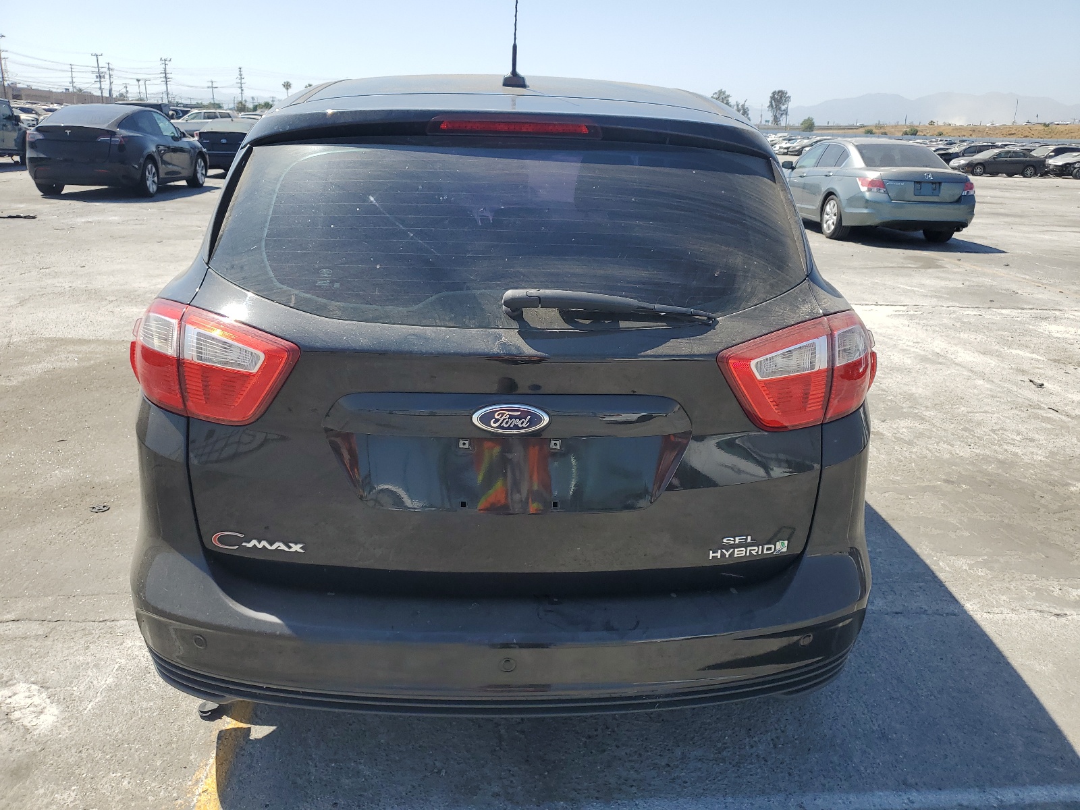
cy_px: 405
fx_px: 811
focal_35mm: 26
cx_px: 540
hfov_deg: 67.3
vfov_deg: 53.1
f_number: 1.5
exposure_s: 1/2000
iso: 50
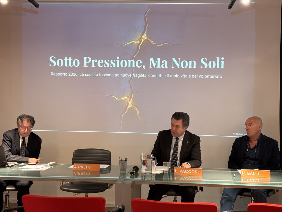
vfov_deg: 28.0
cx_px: 141
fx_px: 424
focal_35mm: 52
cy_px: 106
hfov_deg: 36.8
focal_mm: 5.96
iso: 160
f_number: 1.6
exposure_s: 1/50
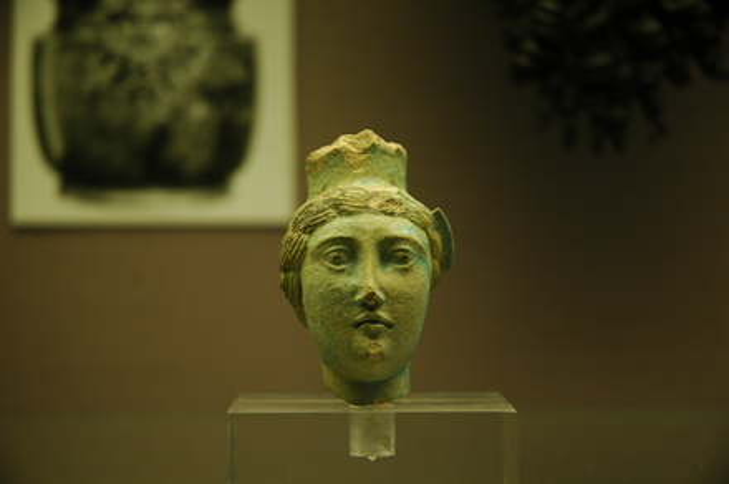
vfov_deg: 13.0
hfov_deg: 19.5
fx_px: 2123
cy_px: 242
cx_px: 364
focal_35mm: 105
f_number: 4.5
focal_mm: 70
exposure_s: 1/50
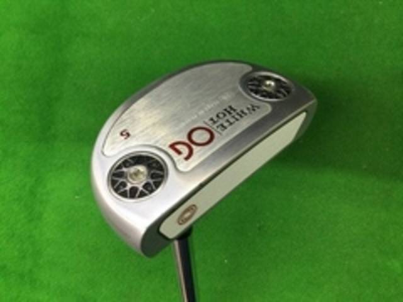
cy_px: 151
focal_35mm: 31
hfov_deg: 58.4
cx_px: 202
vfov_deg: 45.4
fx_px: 361
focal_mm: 3.3
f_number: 2.4
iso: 100
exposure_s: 1/30
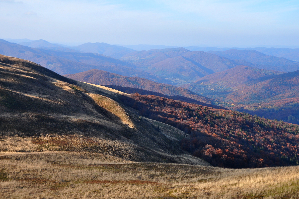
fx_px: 473
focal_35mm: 57
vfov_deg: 23.7
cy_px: 100
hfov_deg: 35.1
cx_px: 150
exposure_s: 1/320
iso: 400
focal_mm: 38
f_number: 9
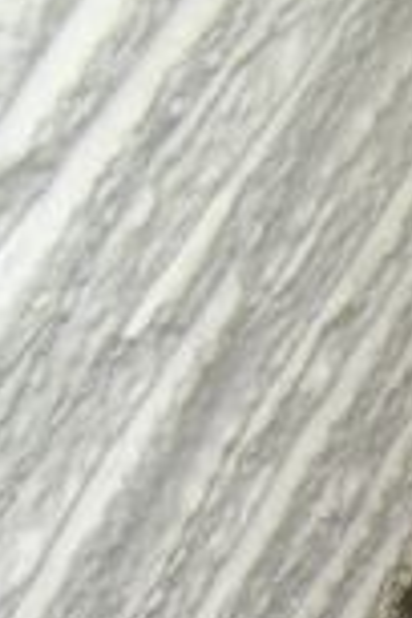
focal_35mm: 165
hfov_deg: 7.7
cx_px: 1022
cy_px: 646
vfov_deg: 12.3
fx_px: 2832
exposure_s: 1/30
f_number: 2.8
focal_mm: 7.9
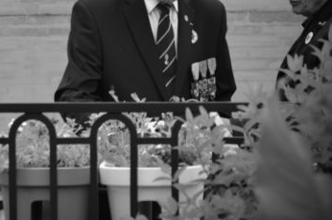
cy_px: 15
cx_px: 80
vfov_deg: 4.3
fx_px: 2939
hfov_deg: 6.5
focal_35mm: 319
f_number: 5.6
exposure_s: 1/125
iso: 400
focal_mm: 105
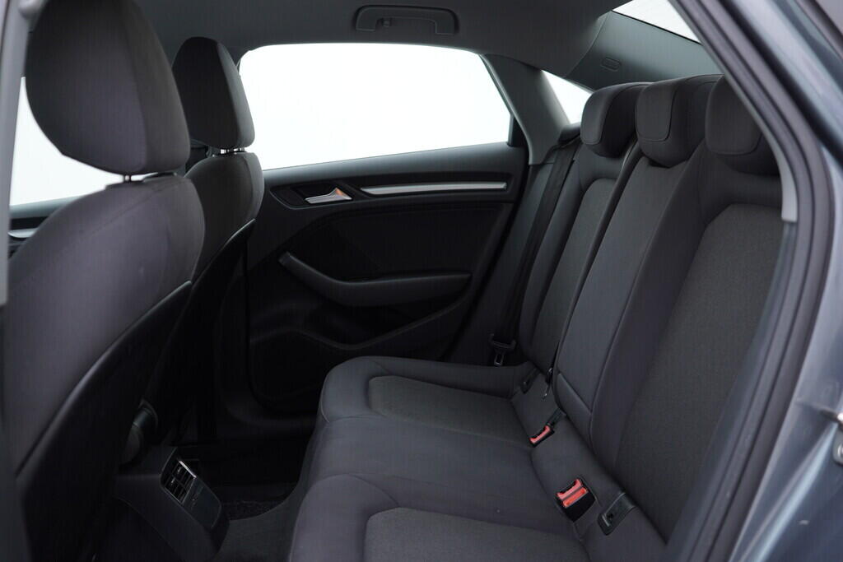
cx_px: 422
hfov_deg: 53.1
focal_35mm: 36
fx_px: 843
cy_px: 281
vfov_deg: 36.9
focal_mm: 24
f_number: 2.8
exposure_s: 1/40
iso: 125
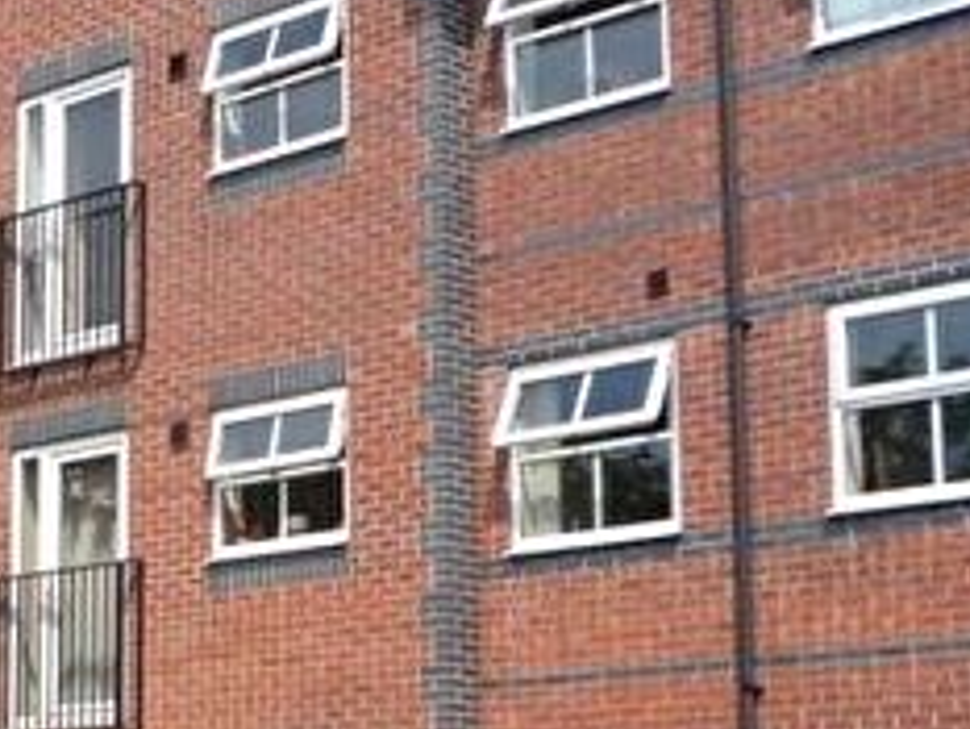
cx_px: -17
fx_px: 2523
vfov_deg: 16.3
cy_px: 560
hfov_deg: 21.0
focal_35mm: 90
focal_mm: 5.2
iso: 100
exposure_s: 1/500
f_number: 5.6
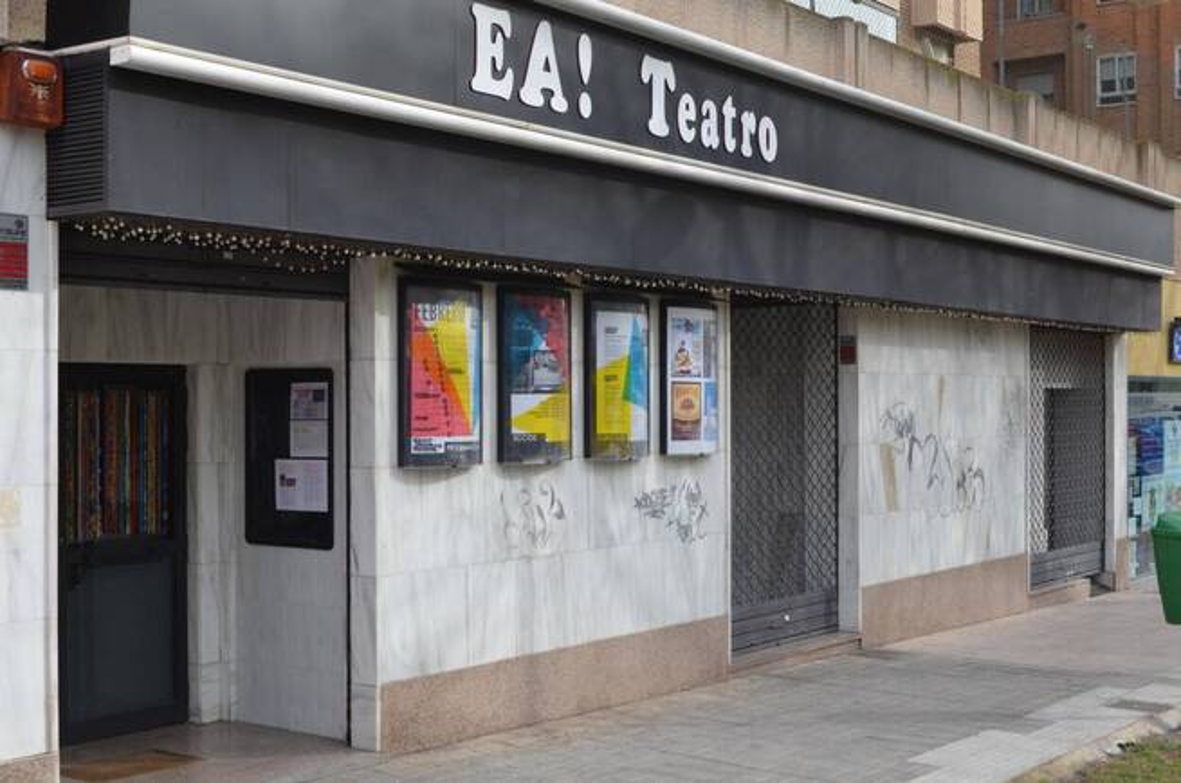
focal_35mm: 48
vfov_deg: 28.0
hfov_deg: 41.2
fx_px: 1572
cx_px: 590
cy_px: 392
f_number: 10
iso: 400
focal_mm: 32
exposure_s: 1/250
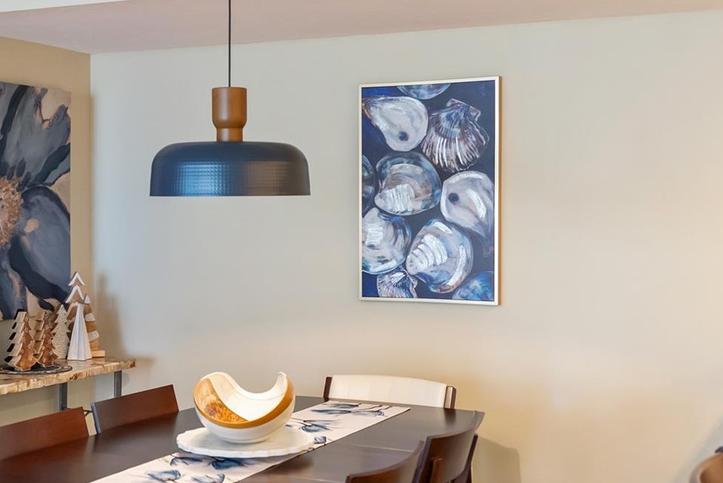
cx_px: 272
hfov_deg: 34.9
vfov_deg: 23.8
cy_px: 279
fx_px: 1145
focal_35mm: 57
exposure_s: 1/125
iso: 1000
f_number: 3.2
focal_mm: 35
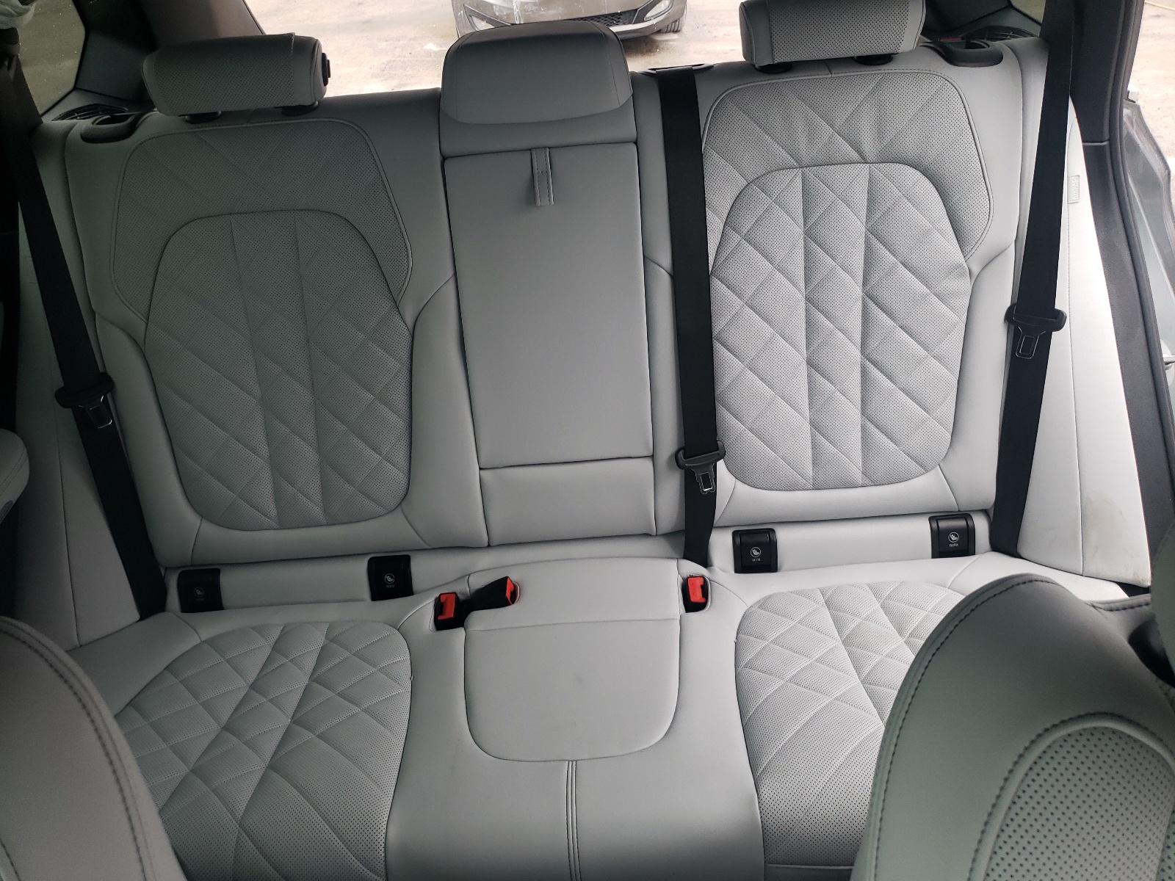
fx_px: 883
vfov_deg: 53.1
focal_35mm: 26
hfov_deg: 67.3
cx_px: 588
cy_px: 440
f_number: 1.5
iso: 85
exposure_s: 1/120
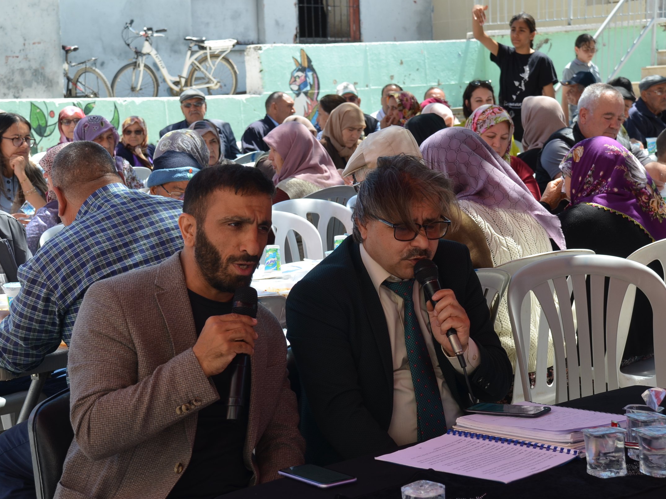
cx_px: 337
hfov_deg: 24.7
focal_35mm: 79
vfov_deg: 18.7
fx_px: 1520
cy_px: 249
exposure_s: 1/200
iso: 200
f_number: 7.1
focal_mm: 48
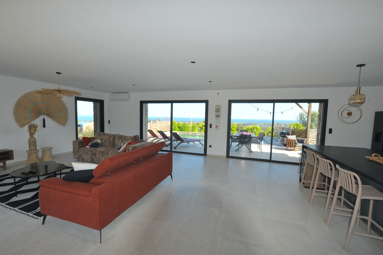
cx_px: 192
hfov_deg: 100.4
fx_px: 159
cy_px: 128
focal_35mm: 15
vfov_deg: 77.3
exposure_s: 1/320
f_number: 16
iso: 1600
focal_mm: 15
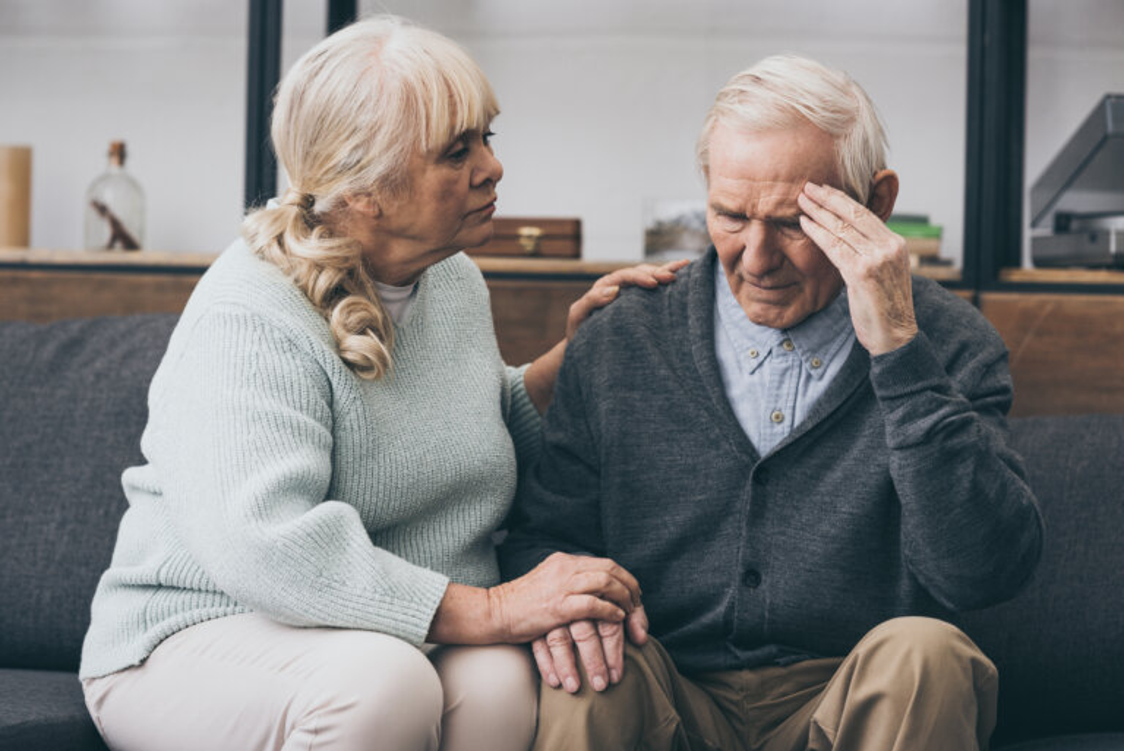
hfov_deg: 14.6
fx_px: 4373
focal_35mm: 140
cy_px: 376
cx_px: 562
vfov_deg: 9.8
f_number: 4
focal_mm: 140
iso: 100
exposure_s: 1/200
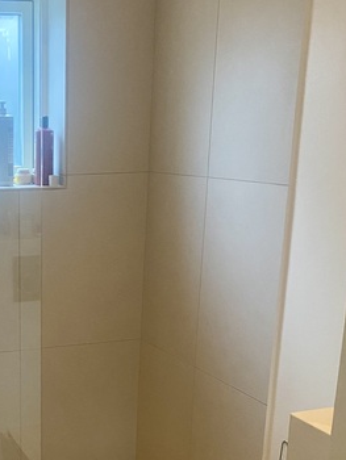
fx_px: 759
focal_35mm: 57
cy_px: 376
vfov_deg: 32.7
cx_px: 3
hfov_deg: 24.5
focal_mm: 4.25
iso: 320
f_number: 1.8
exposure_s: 1/50
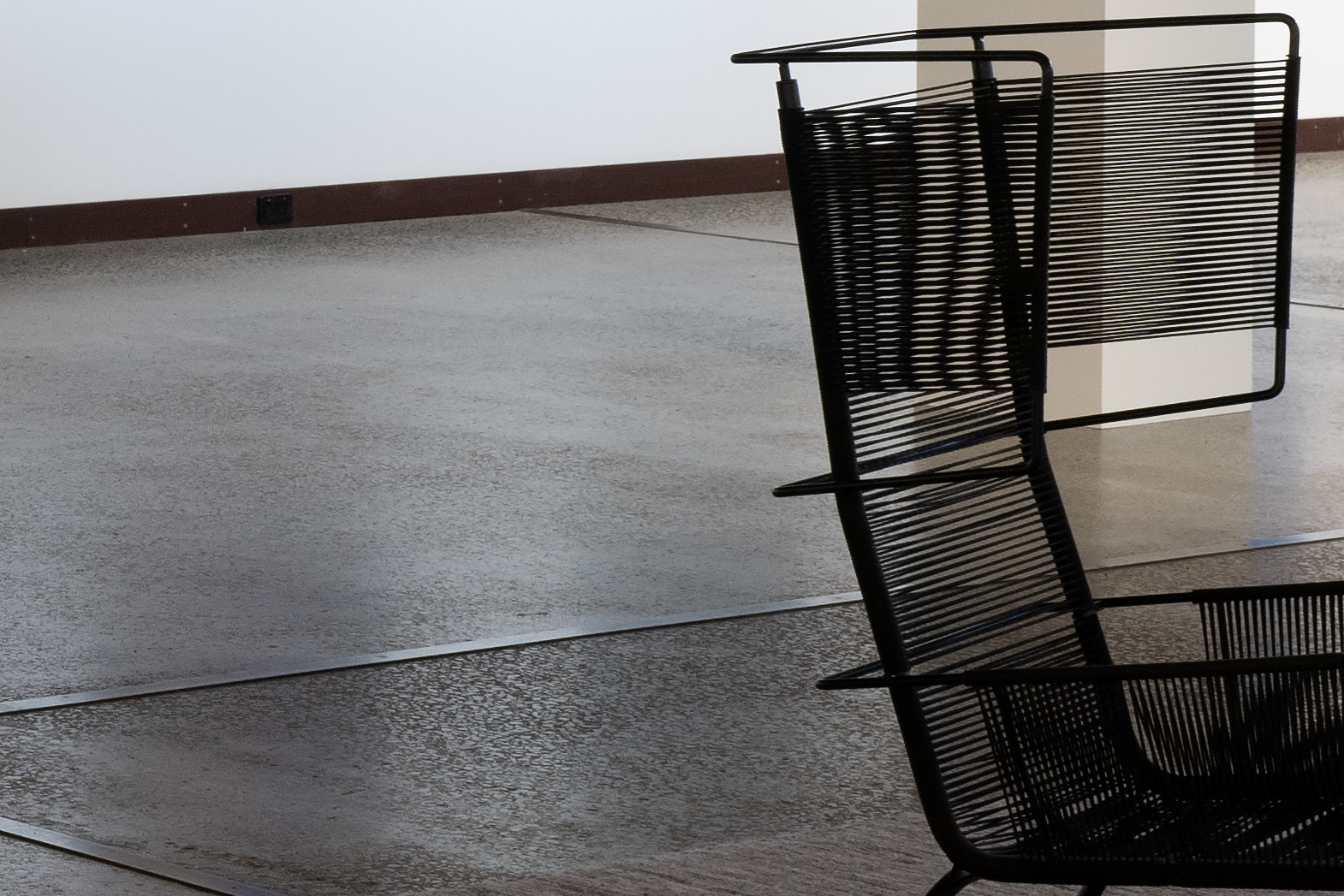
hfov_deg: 13.1
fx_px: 5400
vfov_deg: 9.4
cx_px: -922
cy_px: -128
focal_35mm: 145
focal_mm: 27.5
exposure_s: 1/8
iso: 400
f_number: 8
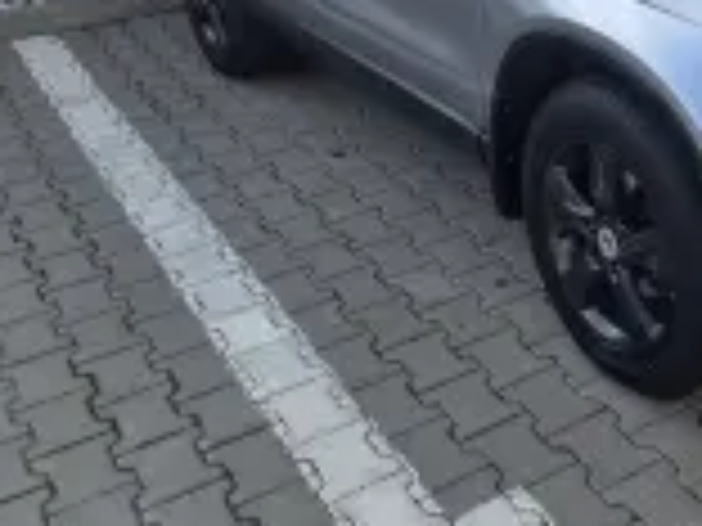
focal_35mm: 53
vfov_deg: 26.9
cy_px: 85
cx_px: 657
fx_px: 1075
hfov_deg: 33.8
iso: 80
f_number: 1.7
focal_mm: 6.3
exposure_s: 1/2175
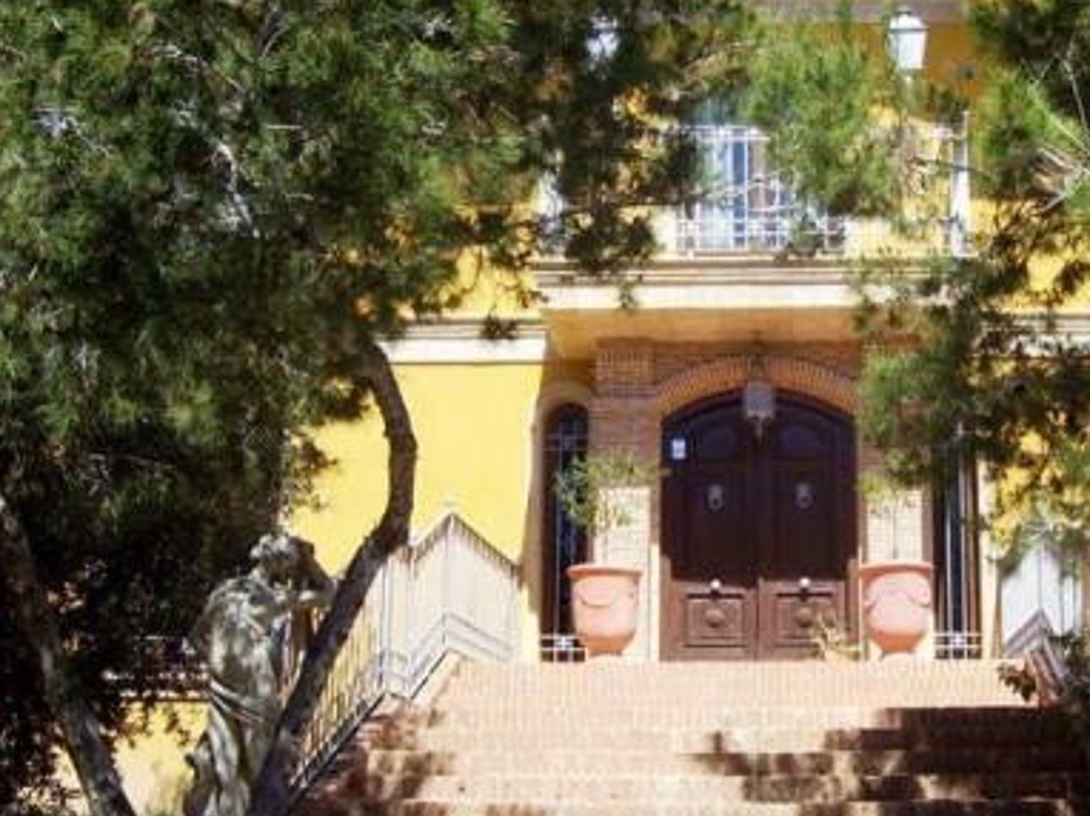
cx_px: 758
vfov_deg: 26.5
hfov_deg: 34.5
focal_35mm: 55
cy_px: 407
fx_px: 1731
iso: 80
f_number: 4.8
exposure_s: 1/481
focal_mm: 6
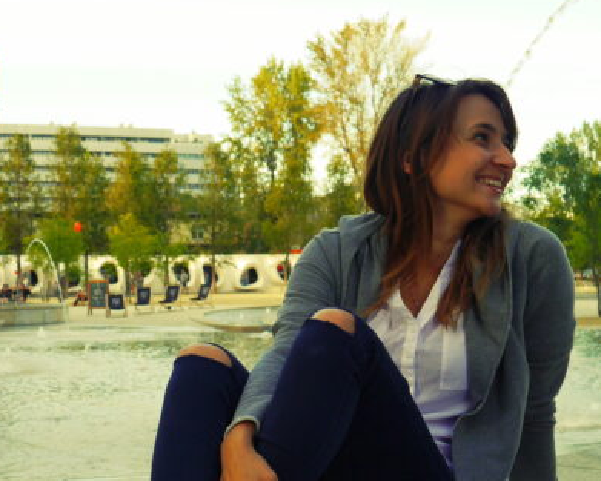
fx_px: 1121
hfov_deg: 29.2
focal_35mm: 63
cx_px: 103
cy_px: 332
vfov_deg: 24.1
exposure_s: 1/160
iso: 160
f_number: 5
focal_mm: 18
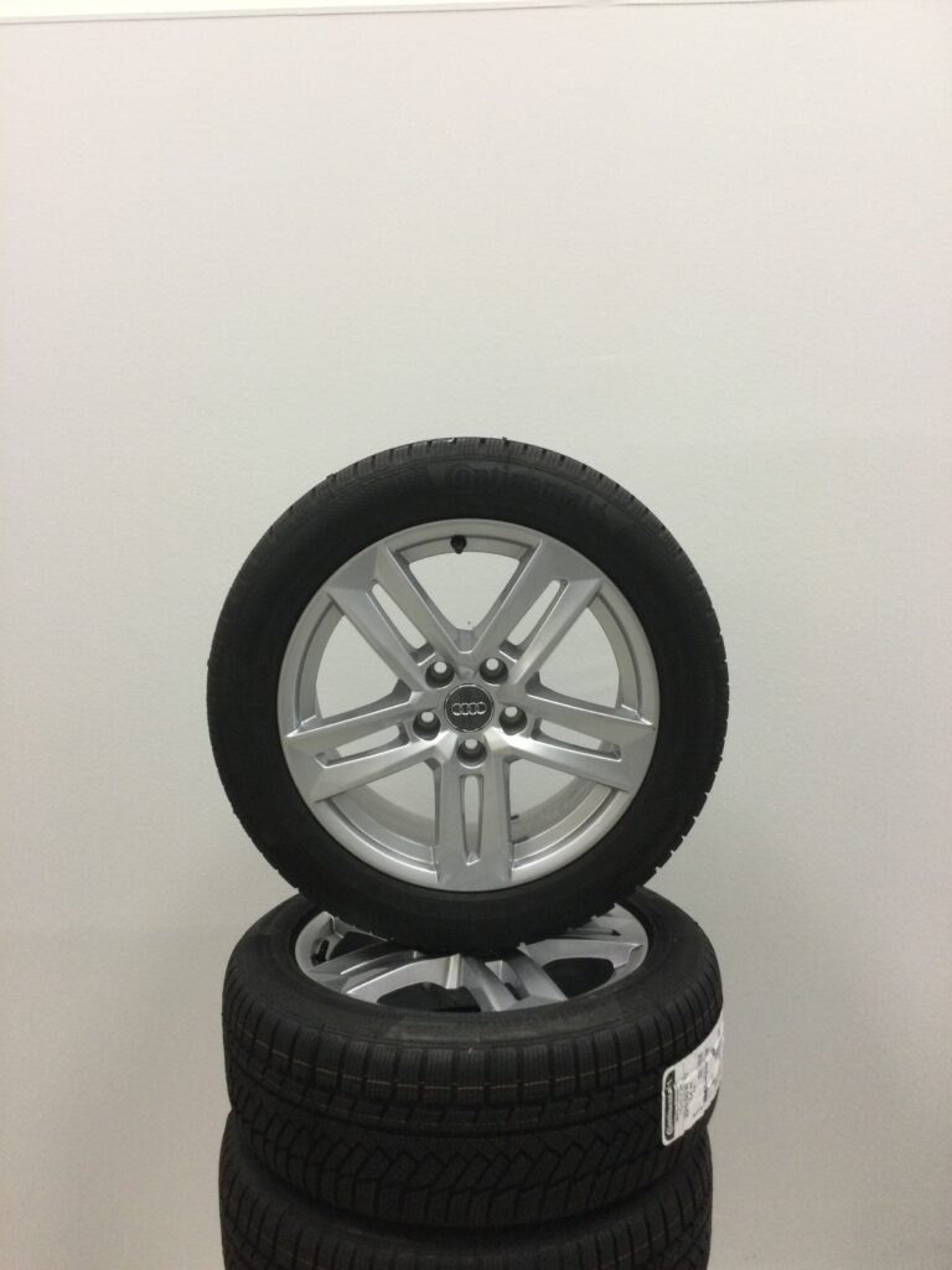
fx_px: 1137
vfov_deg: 58.4
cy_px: 635
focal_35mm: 31
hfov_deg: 45.4
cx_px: 476
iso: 125
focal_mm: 3.3
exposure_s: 1/33
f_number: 2.4
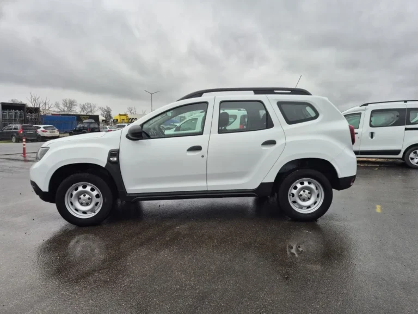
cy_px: 157
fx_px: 278
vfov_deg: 58.9
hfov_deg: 73.9
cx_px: 209
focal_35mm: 23
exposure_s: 1/180
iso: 64
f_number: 1.8
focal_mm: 5.4
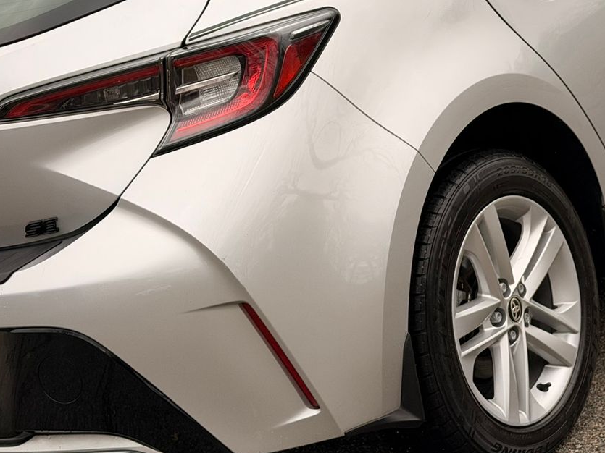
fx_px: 1608
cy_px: 109
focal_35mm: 92
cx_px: 456
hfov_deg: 21.1
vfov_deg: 16.0
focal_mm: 6.76
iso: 64
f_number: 1.78
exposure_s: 1/819
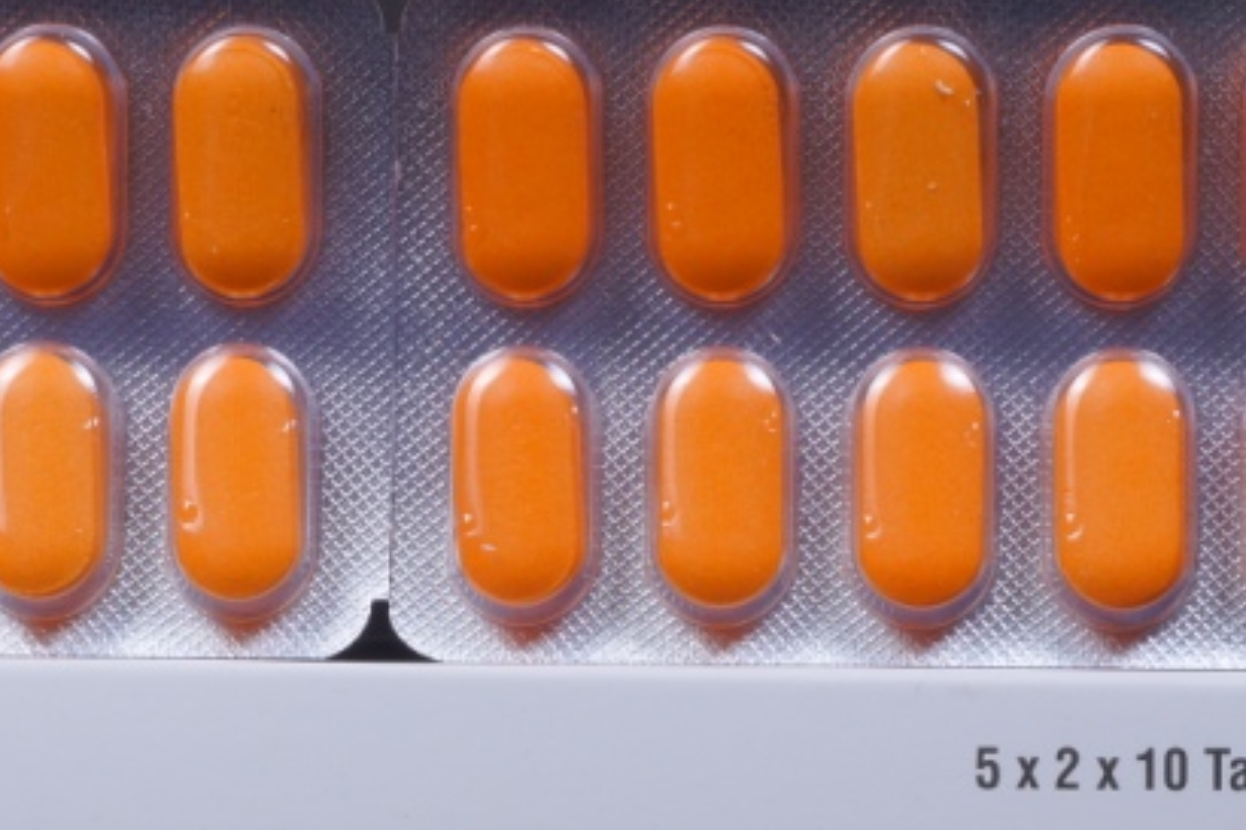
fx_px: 5189
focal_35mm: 150
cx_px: 380
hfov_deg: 13.7
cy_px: 687
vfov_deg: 9.1
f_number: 16
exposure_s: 1/160
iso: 100
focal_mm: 40
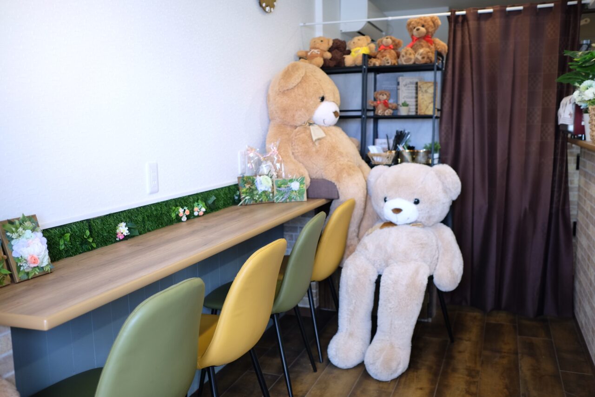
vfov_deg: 37.8
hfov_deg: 54.4
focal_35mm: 35
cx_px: 298
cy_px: 198
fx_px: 578
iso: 400
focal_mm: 23
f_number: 2.5
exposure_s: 1/60
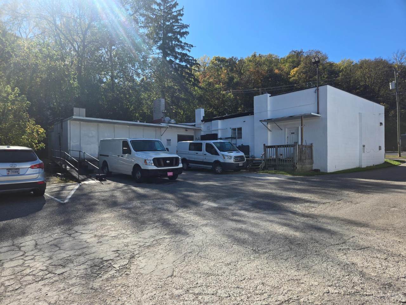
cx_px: 203
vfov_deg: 58.9
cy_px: 152
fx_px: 270
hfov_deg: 73.9
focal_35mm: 23
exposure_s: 1/1525
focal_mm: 5.4
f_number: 1.8
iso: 25
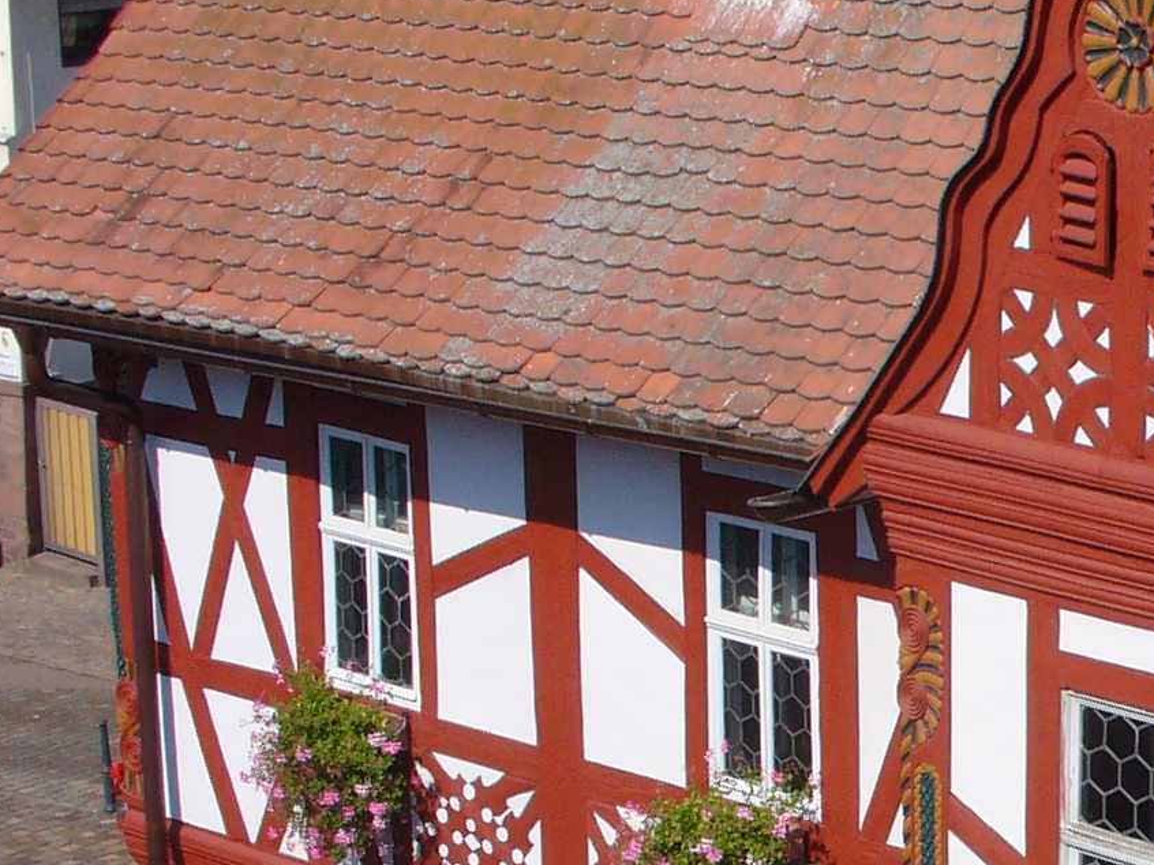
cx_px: 1584
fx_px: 3733
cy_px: 887
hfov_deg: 16.4
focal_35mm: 112
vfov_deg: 13.0
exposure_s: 1/400
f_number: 5.6
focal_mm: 6.1
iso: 80
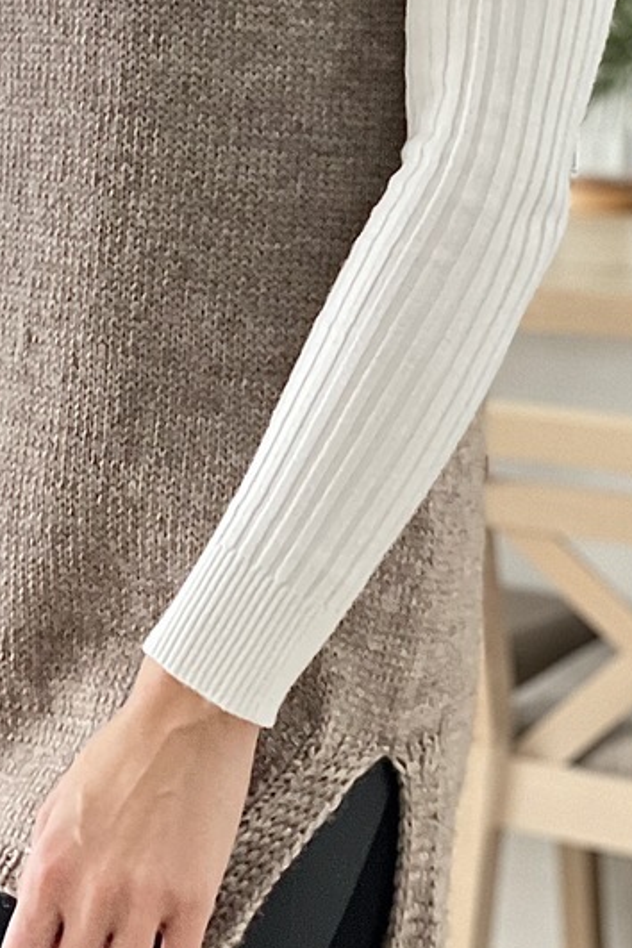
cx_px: 114
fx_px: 3660
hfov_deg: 9.8
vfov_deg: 14.6
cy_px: 76
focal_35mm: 139
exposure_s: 1/40
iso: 320
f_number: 2
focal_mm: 6
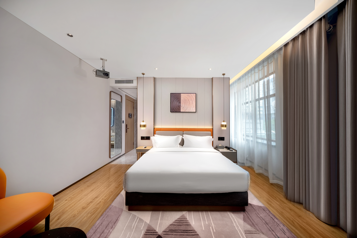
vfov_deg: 90.1
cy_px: 119
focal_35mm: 12
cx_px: 178
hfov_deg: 112.6
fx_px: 119
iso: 250
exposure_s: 1/2500
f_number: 7.1
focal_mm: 12
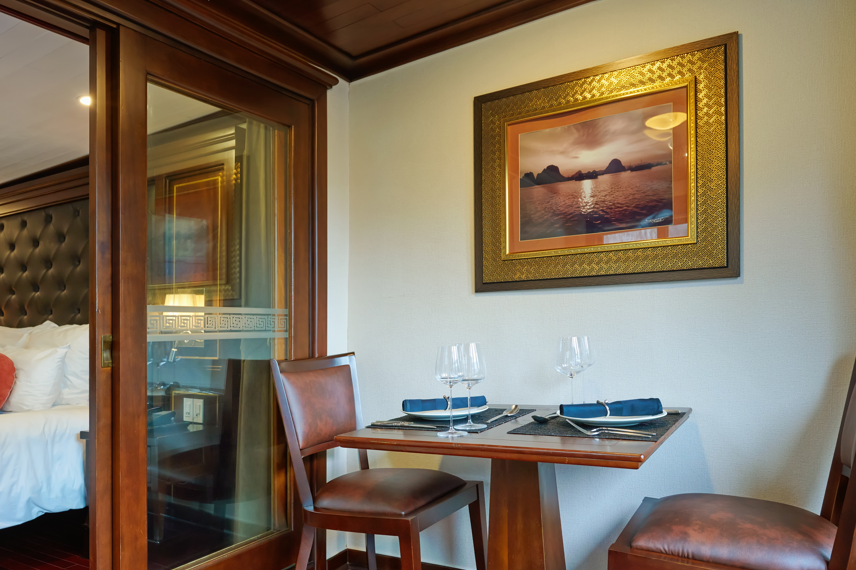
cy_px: 330
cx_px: 351
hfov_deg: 66.9
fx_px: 642
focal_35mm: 27
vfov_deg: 47.8
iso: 800
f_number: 6.3
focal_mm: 21
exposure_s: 1/10
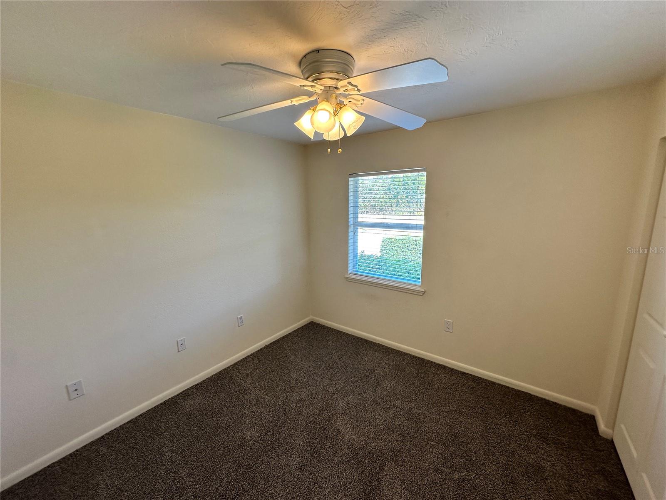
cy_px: 250
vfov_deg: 85.7
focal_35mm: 14
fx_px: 269
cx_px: 333
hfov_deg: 102.1
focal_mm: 2.22
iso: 80
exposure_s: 1/120
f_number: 2.2
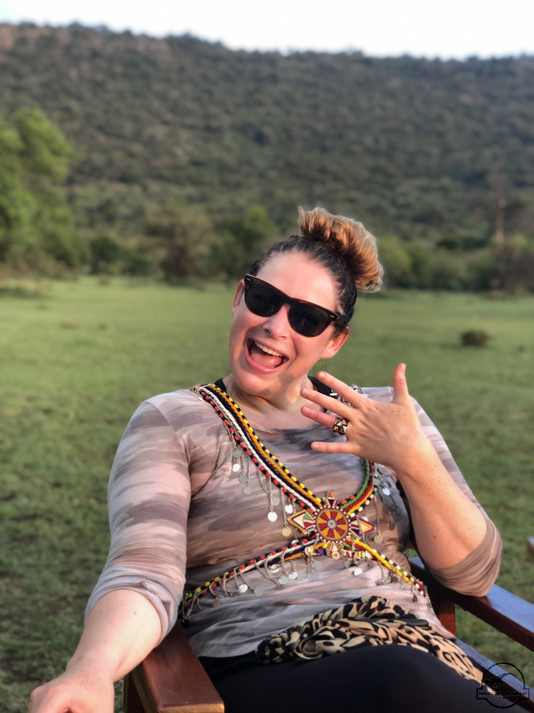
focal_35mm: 52
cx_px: 267
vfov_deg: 36.8
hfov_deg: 28.0
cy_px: 356
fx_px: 1070
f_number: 2.4
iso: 64
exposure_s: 1/60
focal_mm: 6
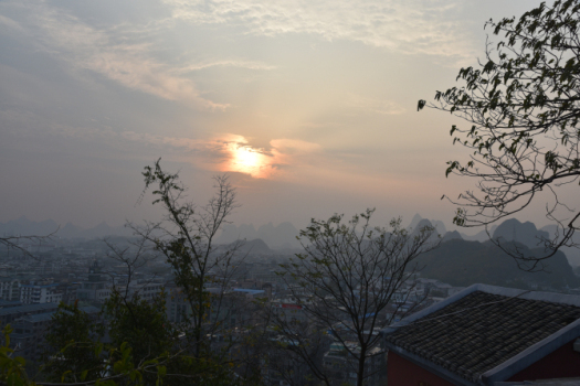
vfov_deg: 42.3
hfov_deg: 60.3
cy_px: 193
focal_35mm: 31
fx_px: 499
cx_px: 290
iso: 400
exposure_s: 1/500
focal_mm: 31
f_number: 11
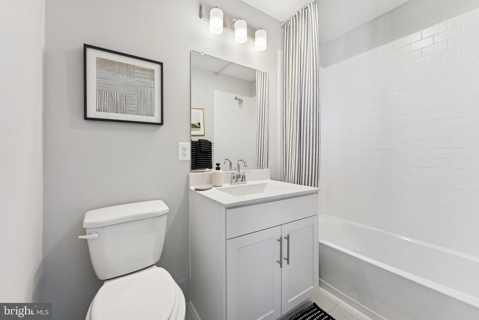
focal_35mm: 14
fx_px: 186
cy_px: 160
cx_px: 240
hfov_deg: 104.2
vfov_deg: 81.3
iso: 400
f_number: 8
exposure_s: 1/15
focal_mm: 14
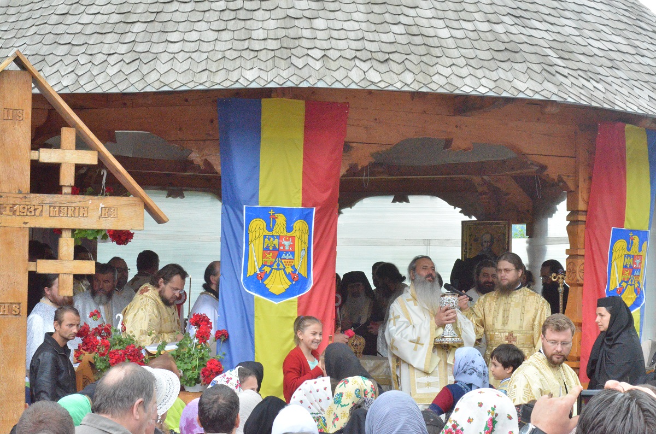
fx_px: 1500
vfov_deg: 16.5
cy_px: 217
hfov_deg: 24.7
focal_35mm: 82
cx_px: 328
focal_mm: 55
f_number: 13
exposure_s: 1/640
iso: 6400
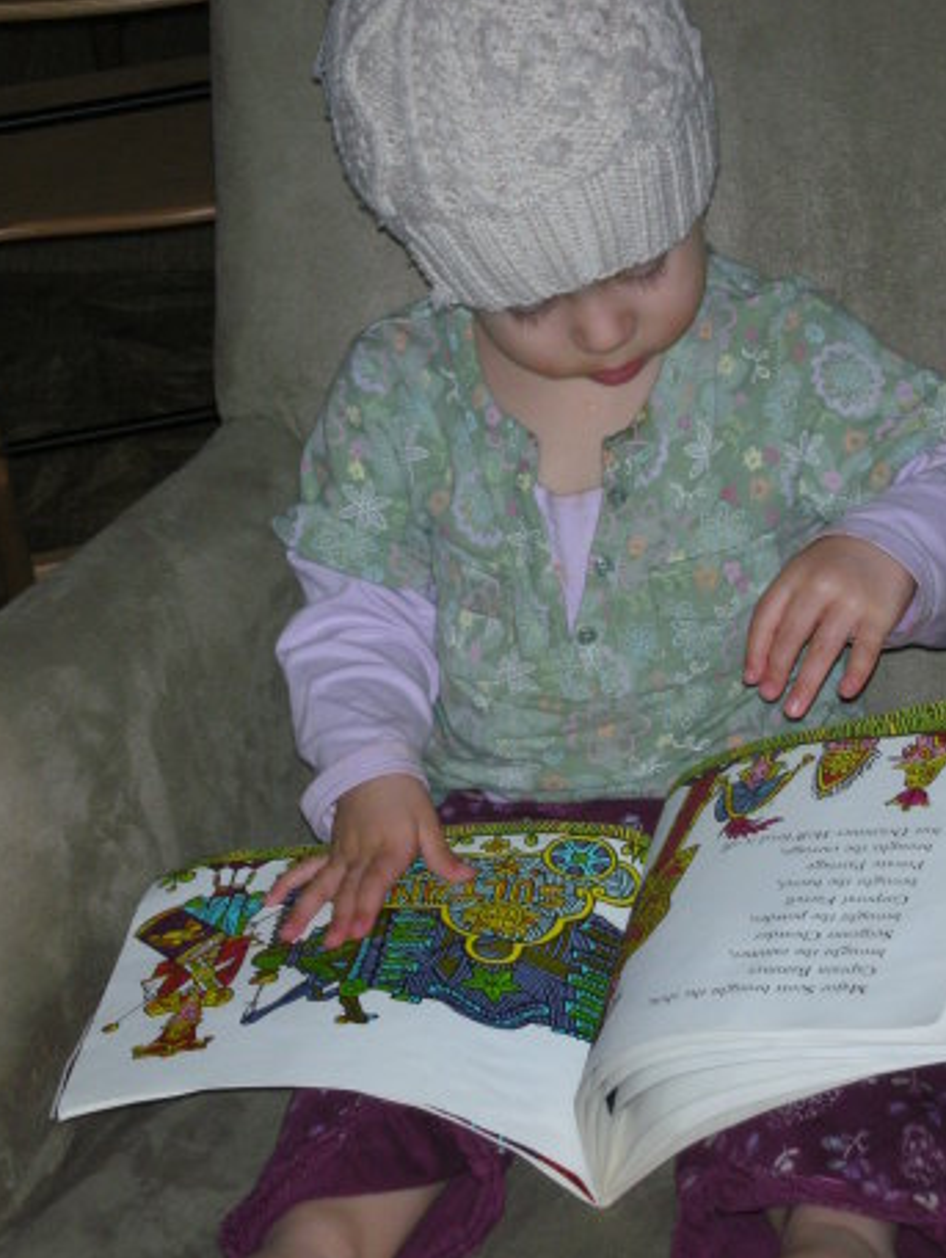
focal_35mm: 122
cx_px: 535
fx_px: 4437
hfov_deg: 12.2
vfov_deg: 16.1
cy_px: 673
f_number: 5
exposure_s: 1/120
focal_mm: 17.4
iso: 182
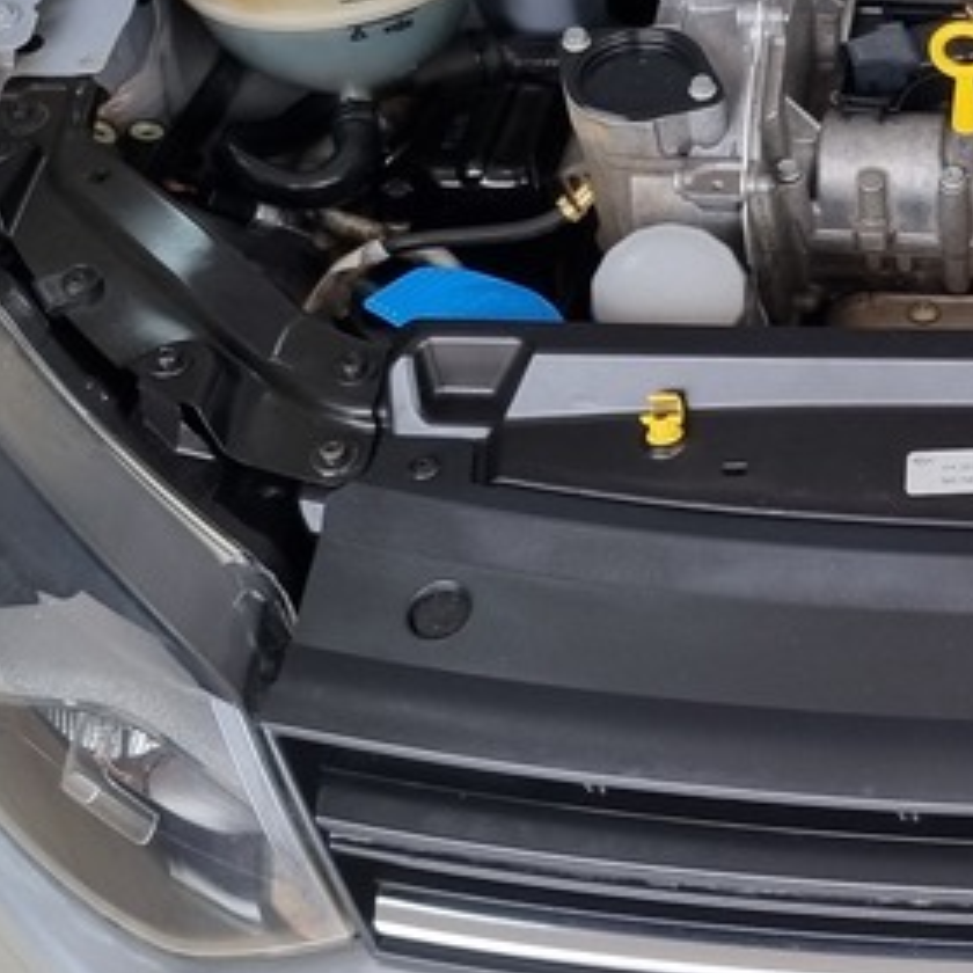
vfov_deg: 20.6
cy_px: 459
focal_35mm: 84
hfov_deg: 19.3
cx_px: 1220
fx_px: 2671
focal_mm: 5.4
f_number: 1.8
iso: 64
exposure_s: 1/100
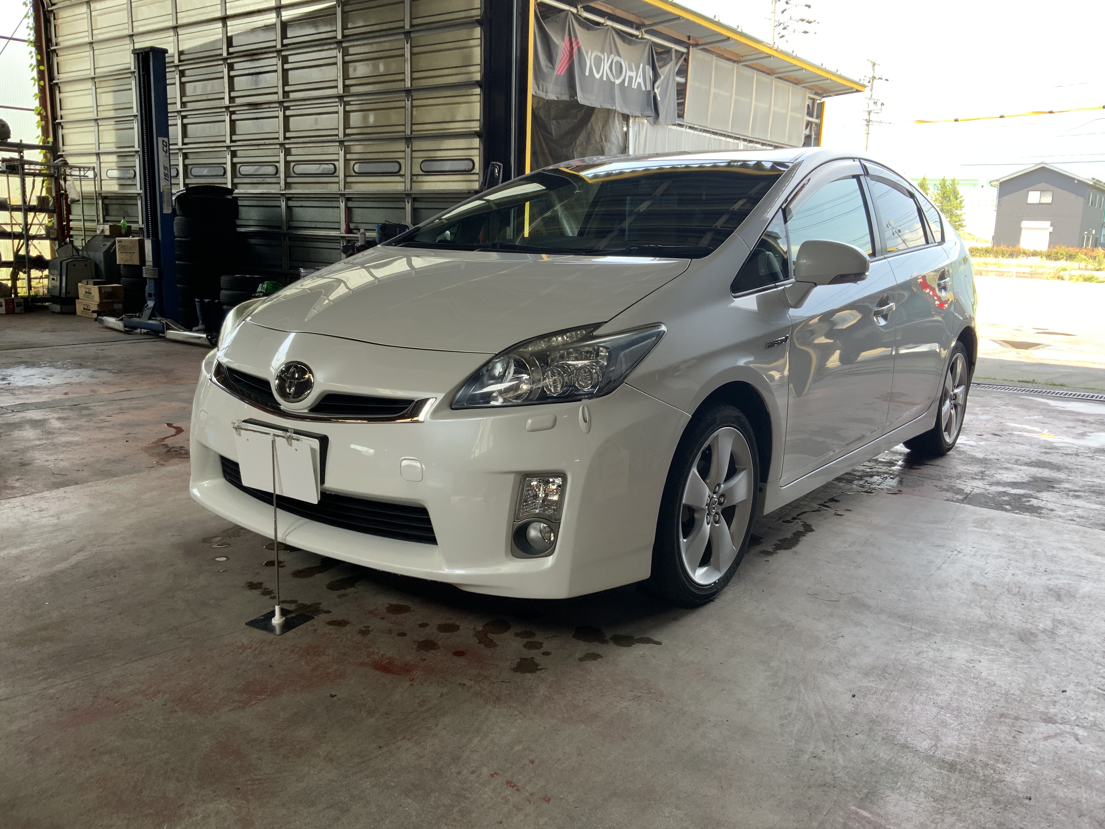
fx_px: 926
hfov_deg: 61.7
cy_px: 414
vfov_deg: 48.2
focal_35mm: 29
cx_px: 552
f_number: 1.8
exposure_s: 1/122
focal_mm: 3
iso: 32
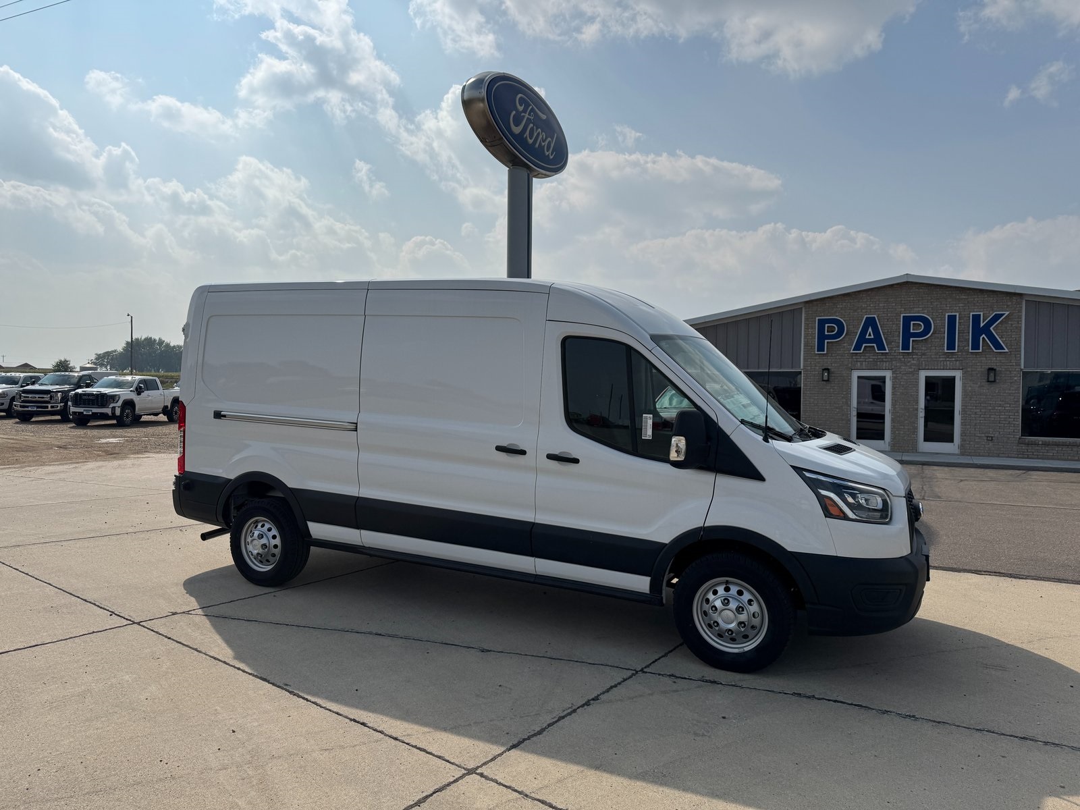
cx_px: 540
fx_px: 749
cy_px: 405
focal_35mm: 24
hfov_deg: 71.6
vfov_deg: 56.8
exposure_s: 1/12346
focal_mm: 6.76
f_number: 1.78
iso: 64
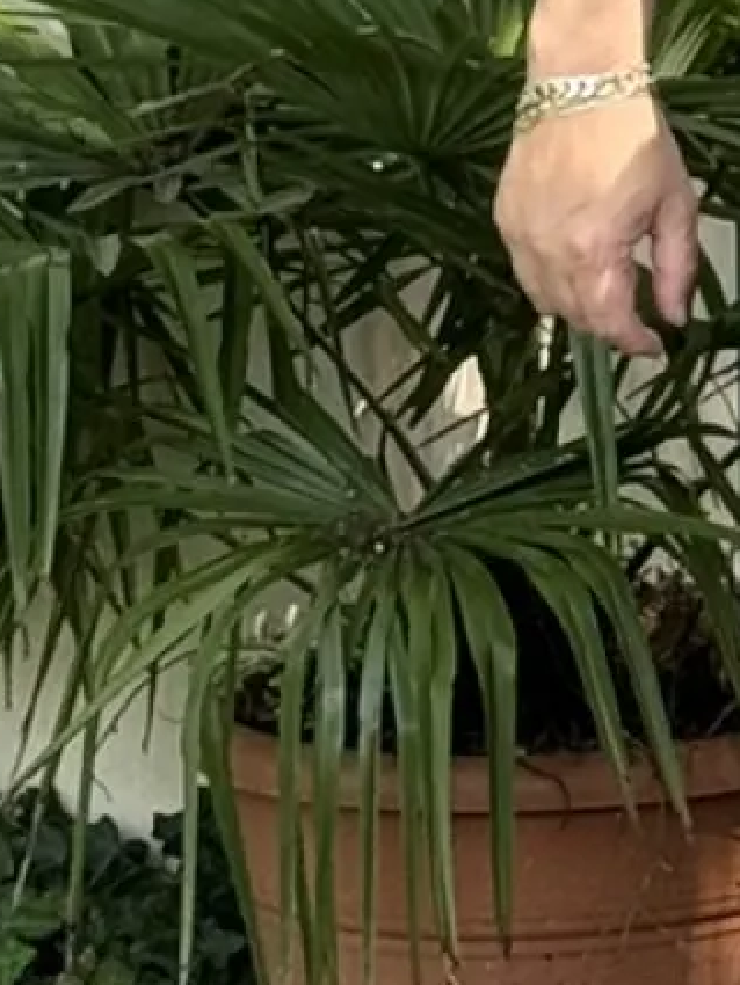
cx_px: 2044
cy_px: -716
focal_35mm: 289
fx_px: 8233
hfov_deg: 4.9
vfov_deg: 6.7
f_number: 1.78
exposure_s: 1/522
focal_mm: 6.76
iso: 64
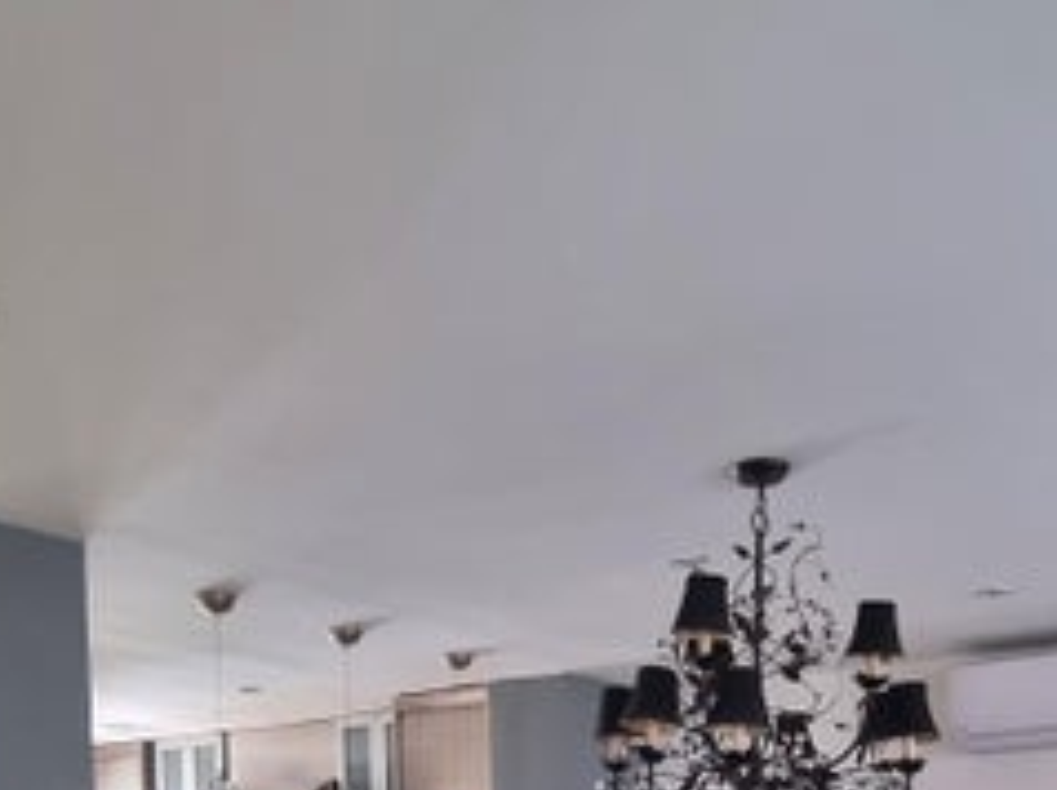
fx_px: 1068
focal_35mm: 35
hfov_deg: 52.2
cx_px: 648
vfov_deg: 32.2
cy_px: 990
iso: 400
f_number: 2.2
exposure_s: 1/60.2
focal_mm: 2.2
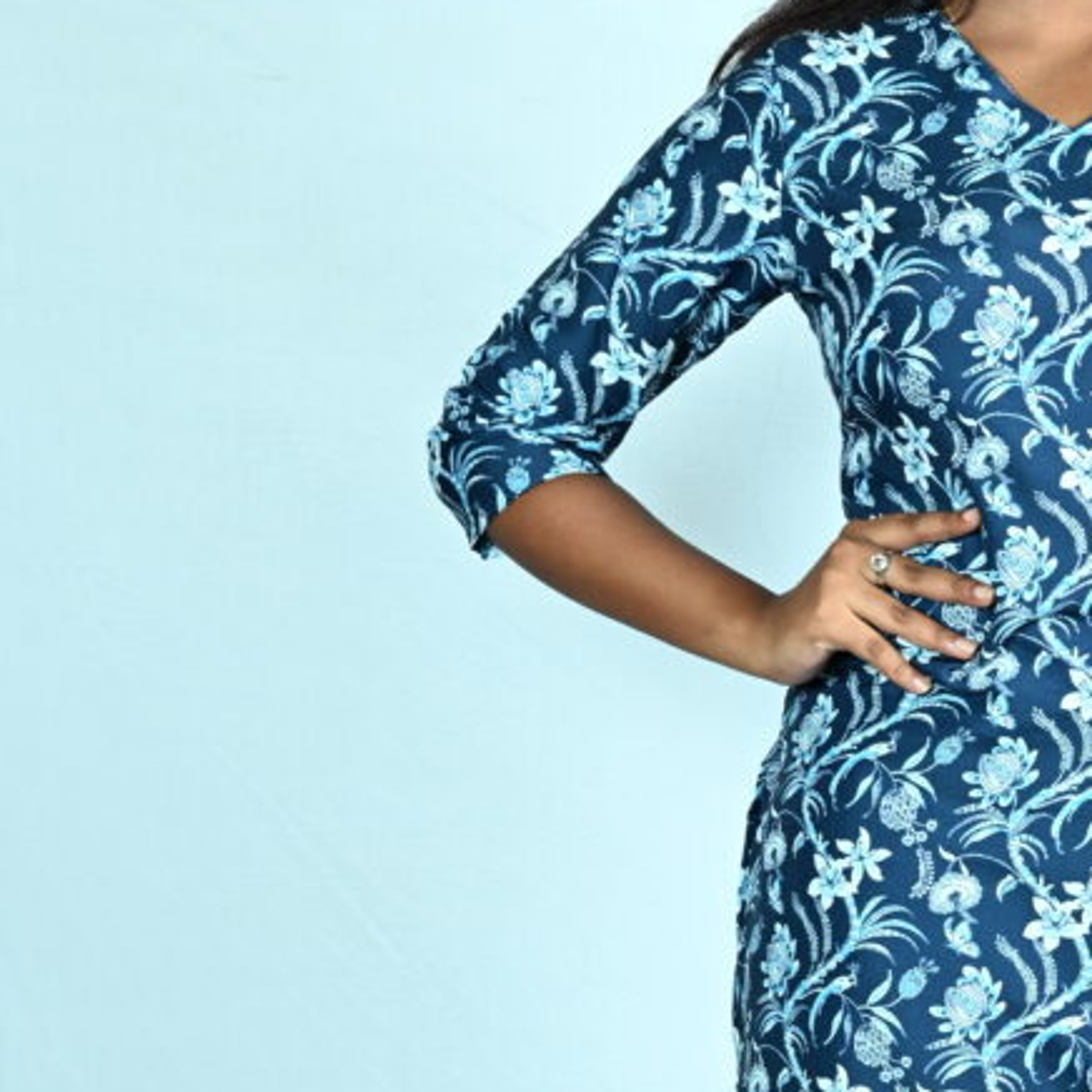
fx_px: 5532
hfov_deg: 11.1
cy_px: 1022
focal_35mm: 155
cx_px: 1232
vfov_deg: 11.2
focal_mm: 53
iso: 100
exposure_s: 1/200
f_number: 7.1
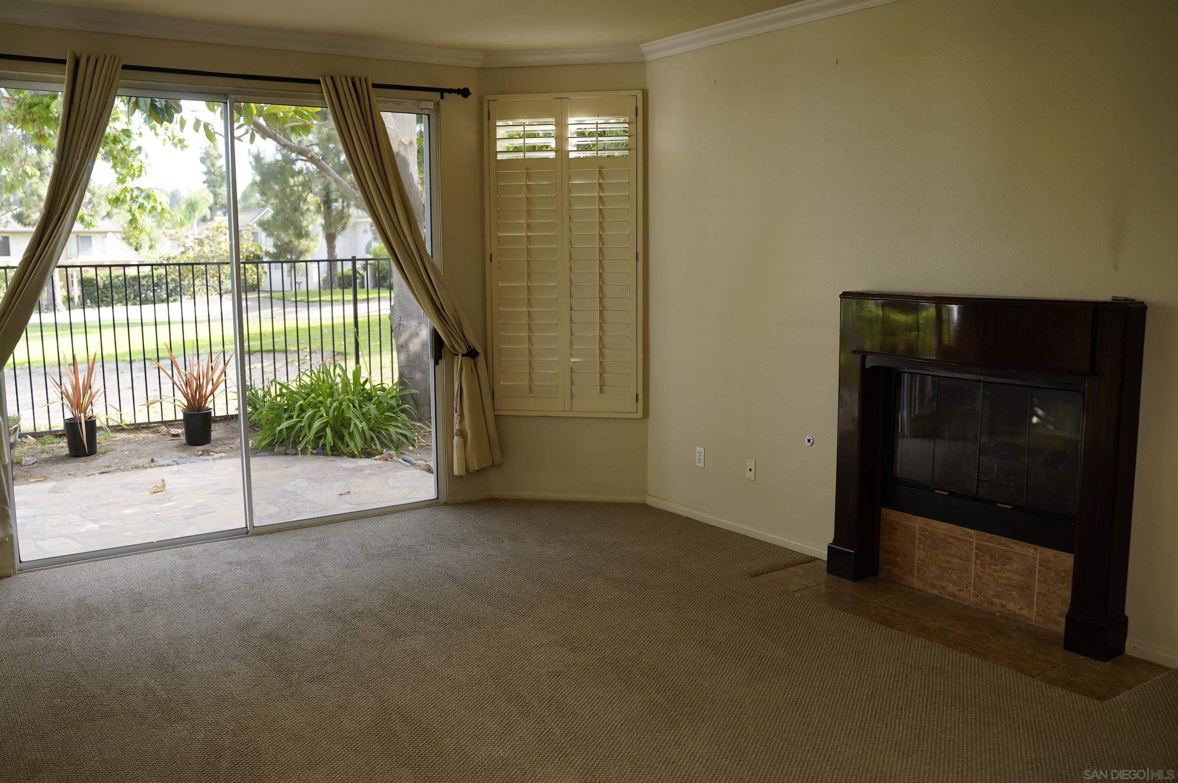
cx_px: 589
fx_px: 1013
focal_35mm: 31
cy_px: 392
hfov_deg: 60.3
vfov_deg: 42.3
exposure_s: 1/60
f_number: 4
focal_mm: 31
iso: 100
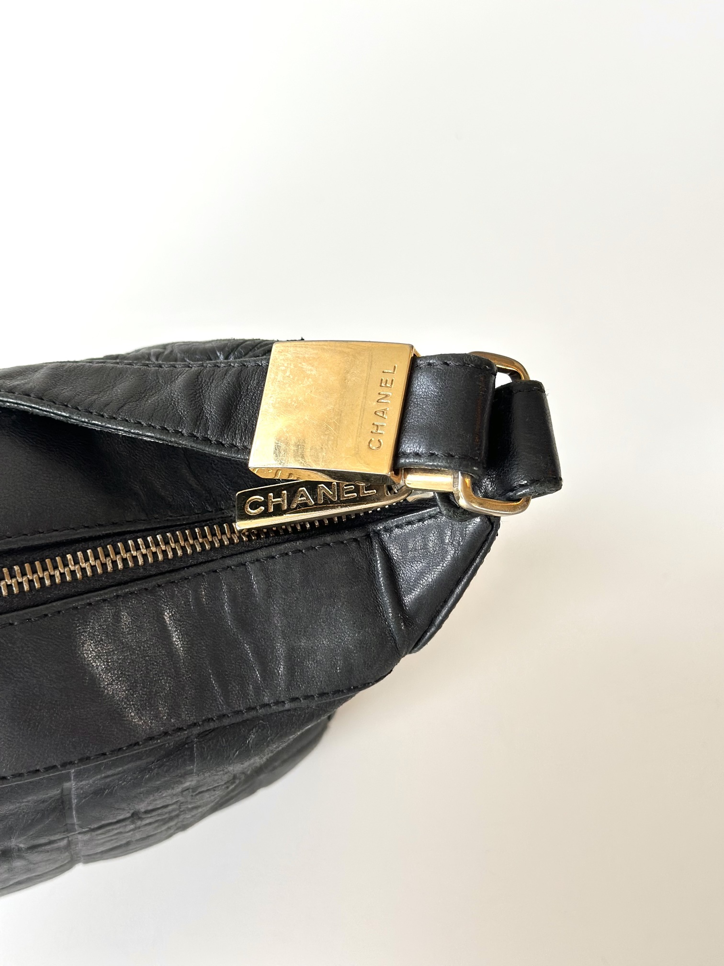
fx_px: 1339
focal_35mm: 48
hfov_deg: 30.3
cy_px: 483
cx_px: 362
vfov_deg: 39.7
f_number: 1.78
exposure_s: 1/100
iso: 80
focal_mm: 6.86
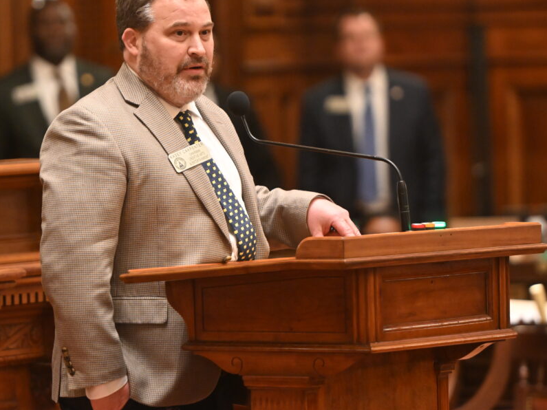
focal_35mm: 344
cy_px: 190
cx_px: 229
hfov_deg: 5.8
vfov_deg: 4.3
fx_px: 5429
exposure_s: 1/125
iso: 3200
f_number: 2.8
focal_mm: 185
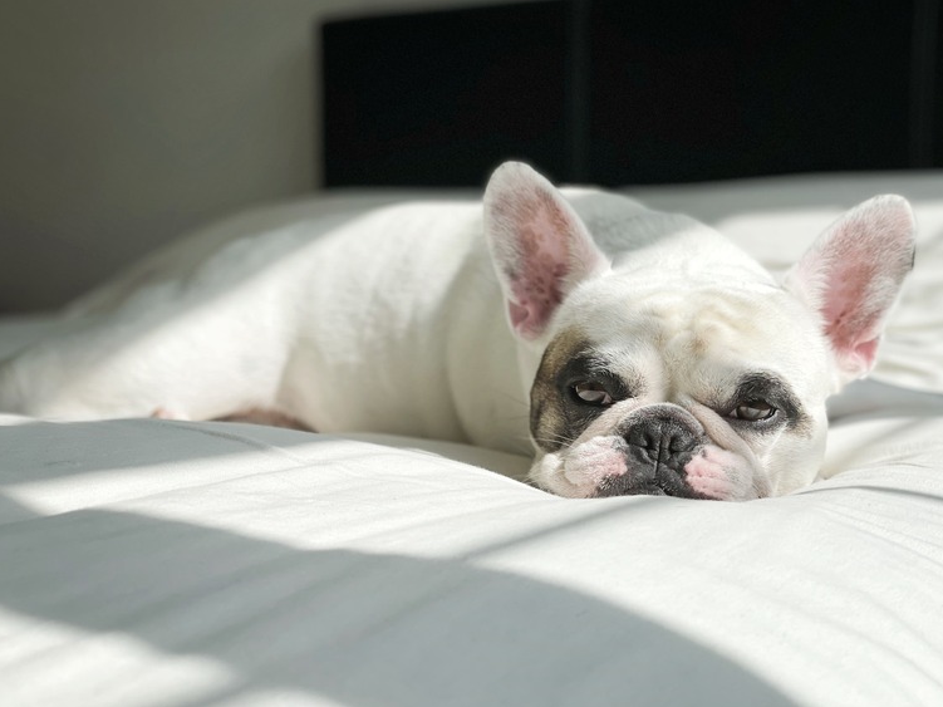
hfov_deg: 35.5
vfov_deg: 27.0
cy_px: 346
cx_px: 477
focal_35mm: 54
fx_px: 1471
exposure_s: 1/2519
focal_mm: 6
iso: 25
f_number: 2
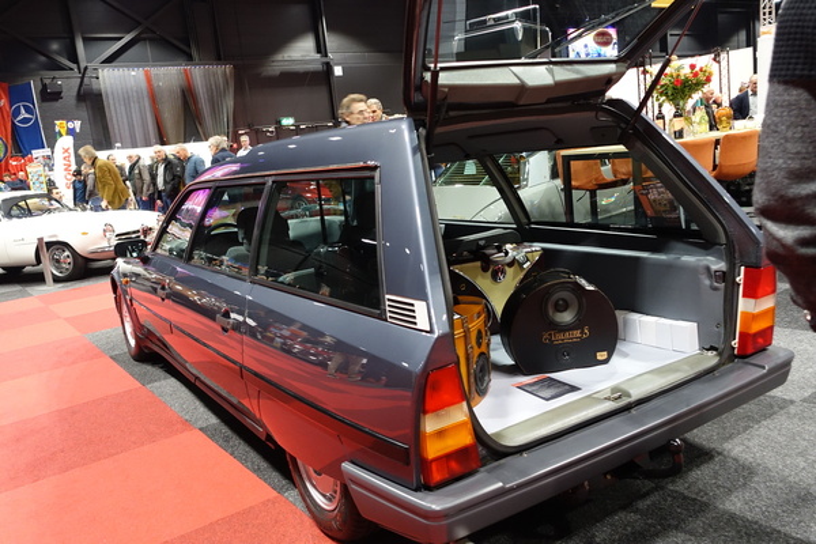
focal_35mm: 30
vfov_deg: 43.6
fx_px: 680
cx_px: 408
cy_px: 272
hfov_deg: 61.9
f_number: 2.5
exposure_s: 1/30
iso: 800
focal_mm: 10.89
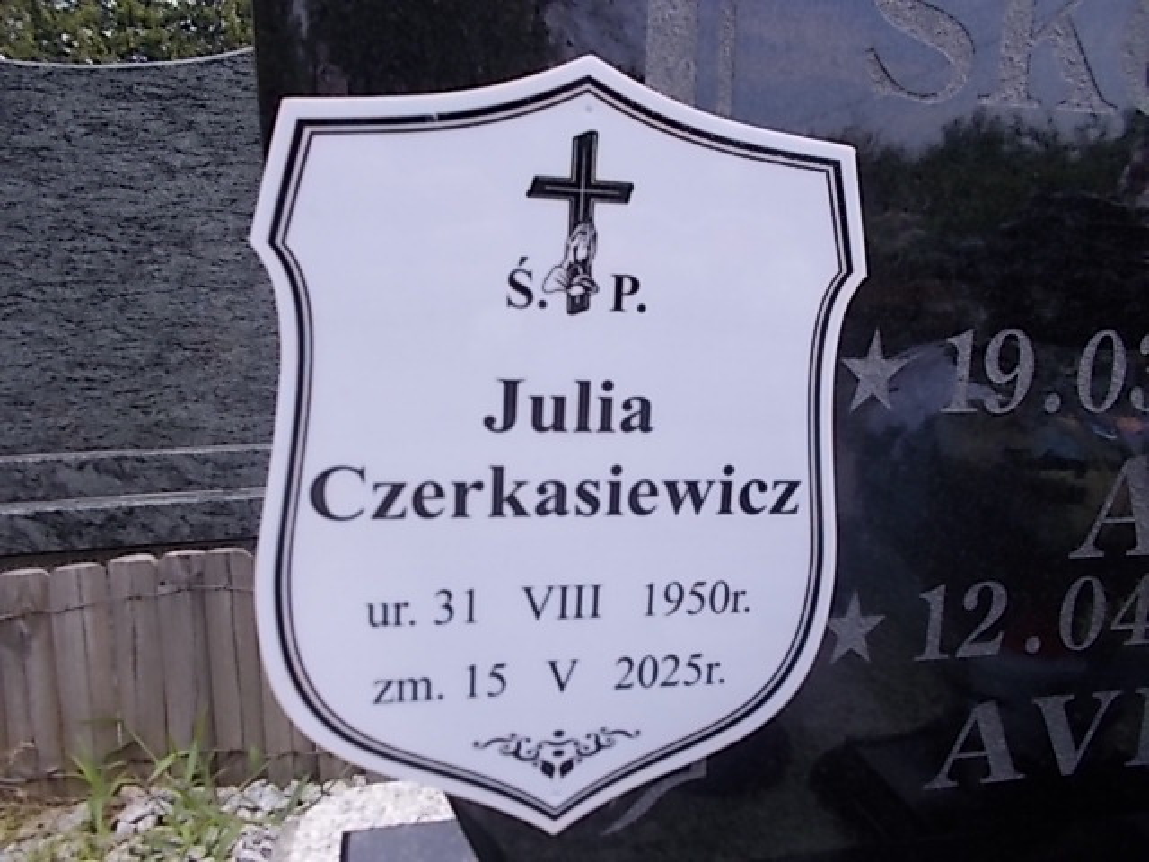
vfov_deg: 53.1
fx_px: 863
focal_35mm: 26
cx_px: 574
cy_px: 431
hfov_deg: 67.3
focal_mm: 4.6
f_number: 3.2
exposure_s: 1/320
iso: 80
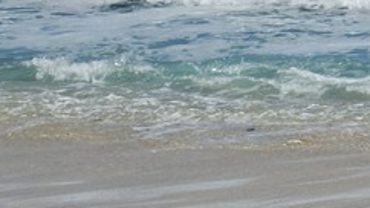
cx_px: 1093
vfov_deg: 3.9
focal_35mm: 312
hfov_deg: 6.4
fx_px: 3060
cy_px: 86
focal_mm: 45
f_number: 16
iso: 200
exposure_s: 1/250
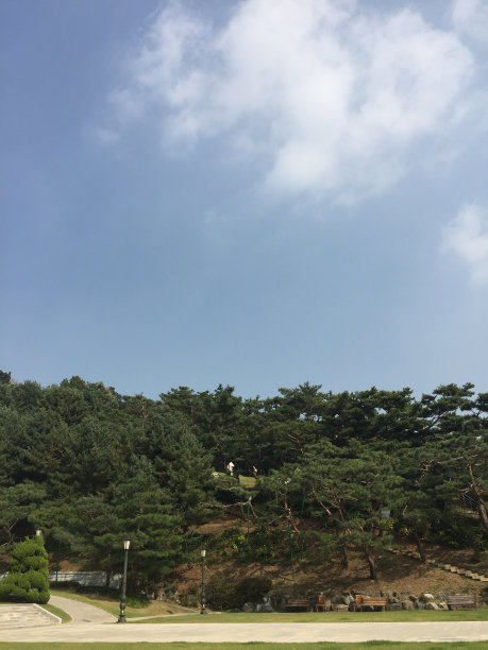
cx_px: 244
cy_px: 325
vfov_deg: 61.7
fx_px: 545
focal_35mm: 29
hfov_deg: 48.2
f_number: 2.2
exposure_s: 1/2326
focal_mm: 4.15
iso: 32
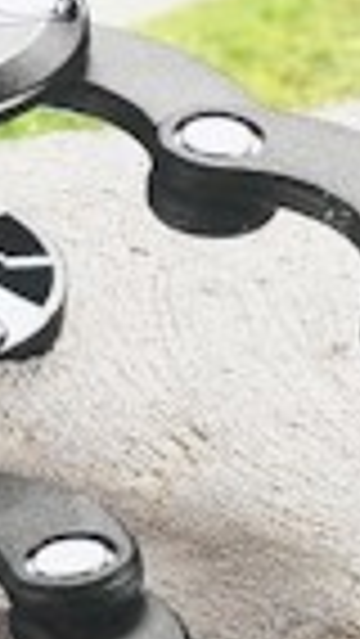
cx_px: 387
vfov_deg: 1.5
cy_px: 176
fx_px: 24282
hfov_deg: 0.8
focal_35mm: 1433
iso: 1600
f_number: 5.6
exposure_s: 1/500
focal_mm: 135
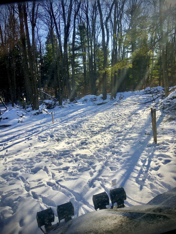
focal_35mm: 29
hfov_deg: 48.2
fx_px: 197
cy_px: 117
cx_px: 88
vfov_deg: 61.7
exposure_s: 1/1040
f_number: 2.2
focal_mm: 4.15
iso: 25
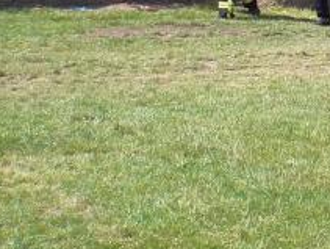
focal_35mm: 115
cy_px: -27
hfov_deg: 16.4
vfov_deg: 12.7
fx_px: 1098
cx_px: 396
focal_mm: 6.3
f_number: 4.4
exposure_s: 1/250
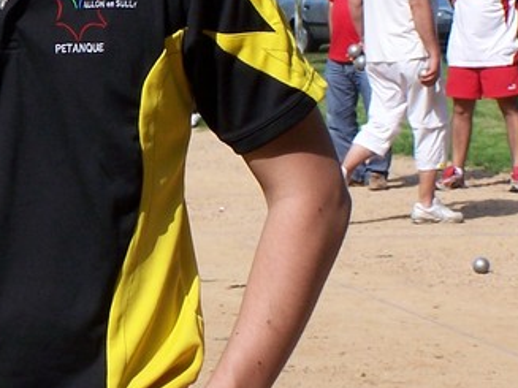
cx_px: -105
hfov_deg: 7.9
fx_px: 3695
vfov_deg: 6.0
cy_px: 37
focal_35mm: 247
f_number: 4.5
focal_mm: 15.6
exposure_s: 1/500
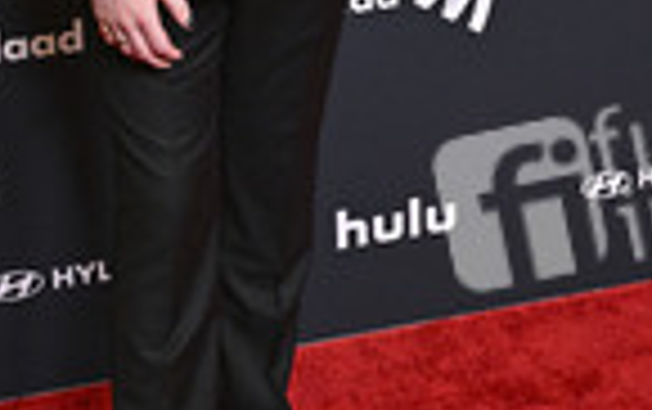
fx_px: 2046
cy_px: -41
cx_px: 256
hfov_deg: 18.1
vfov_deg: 11.3
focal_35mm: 115
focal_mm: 41
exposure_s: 1/250
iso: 4000
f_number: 5.6
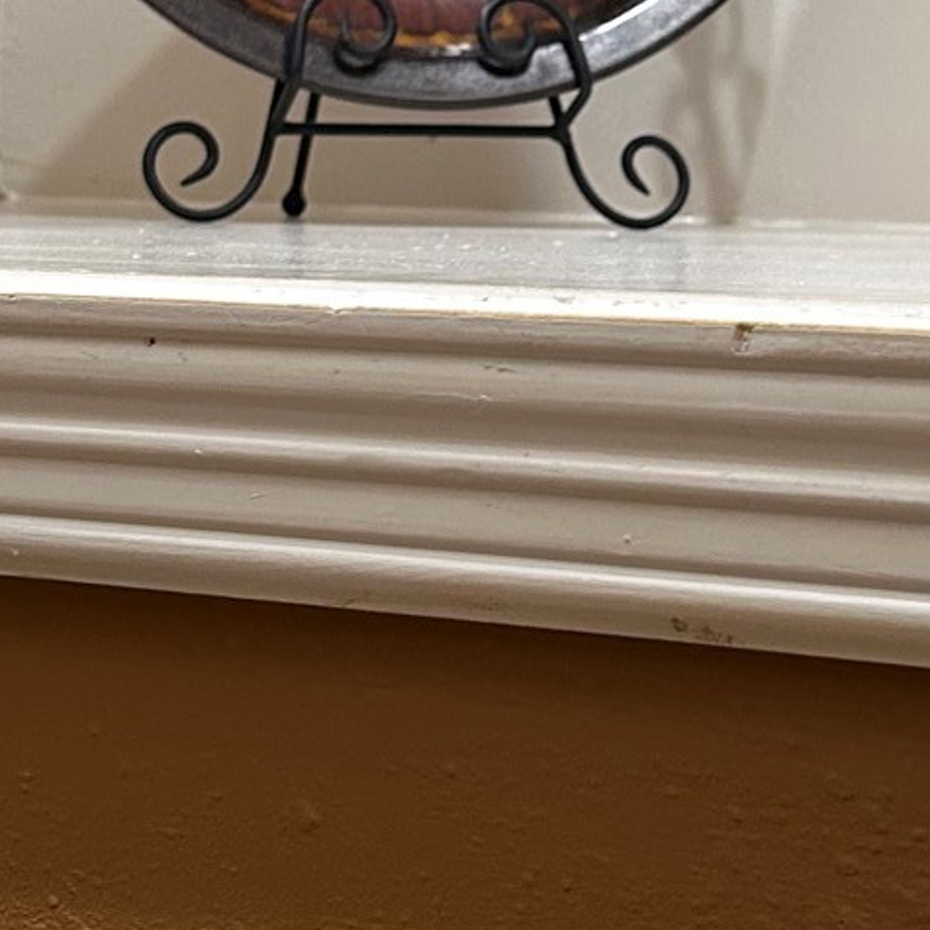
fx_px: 3009
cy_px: 172
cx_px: 423
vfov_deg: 17.4
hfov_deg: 17.6
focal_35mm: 99
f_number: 1.5
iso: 200
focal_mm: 5.7
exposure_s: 1/60
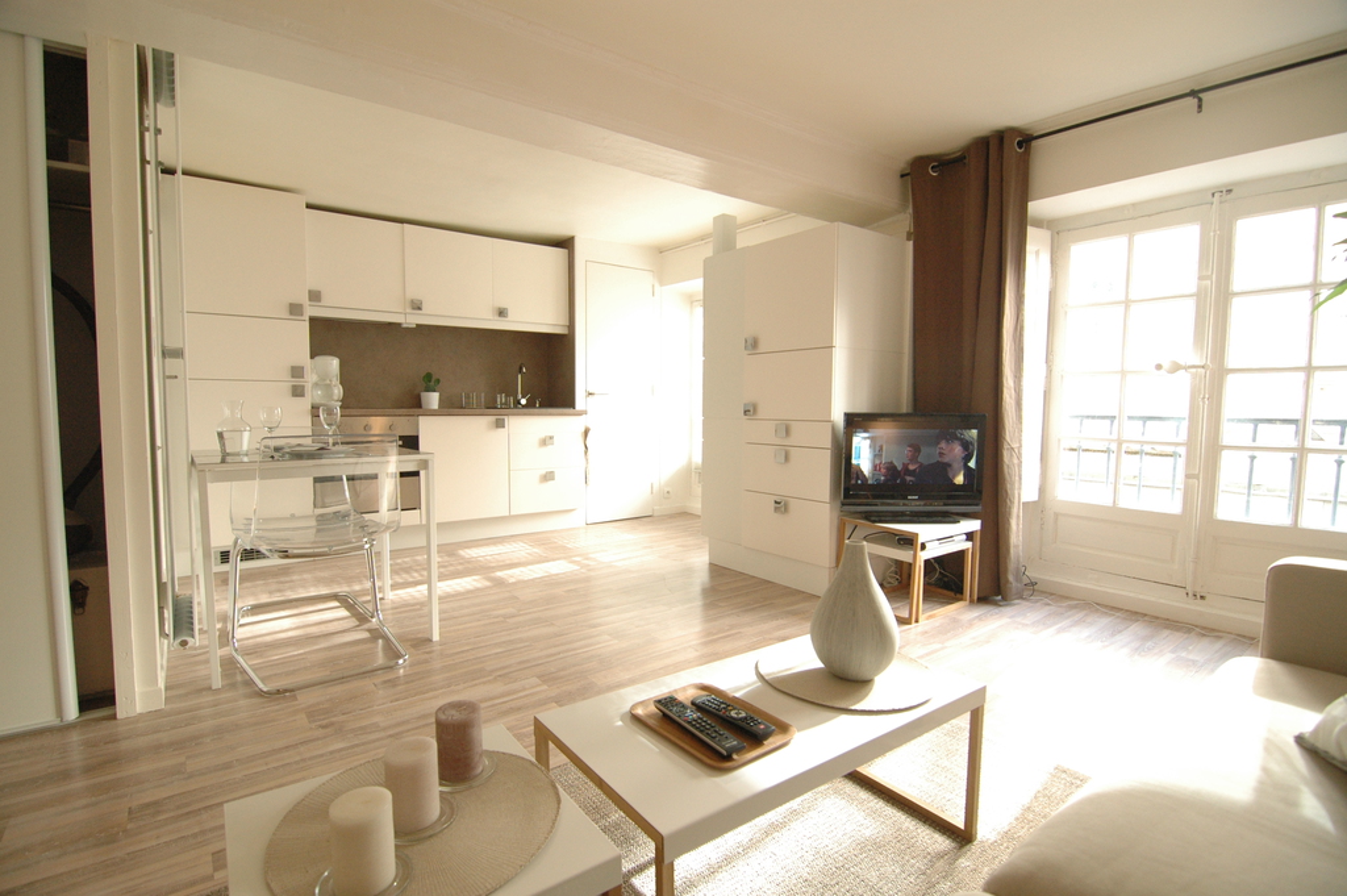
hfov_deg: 95.0
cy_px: 448
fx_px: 617
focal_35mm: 16
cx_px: 674
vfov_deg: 72.0
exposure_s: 1/60
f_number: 4
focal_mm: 11
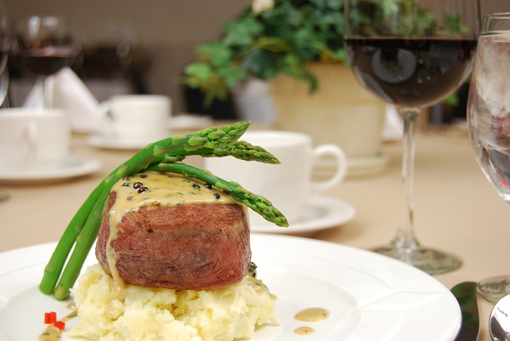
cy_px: 170
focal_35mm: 57
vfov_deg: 23.8
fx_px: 808
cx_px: 255
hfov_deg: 35.0
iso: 100
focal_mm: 38
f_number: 5
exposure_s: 1/5
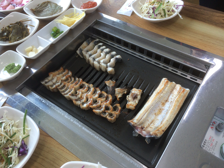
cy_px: 84
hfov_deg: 61.7
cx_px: 112
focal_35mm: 29
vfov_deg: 48.2
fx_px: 188
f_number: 2.2
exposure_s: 1/120
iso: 50
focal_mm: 4.15
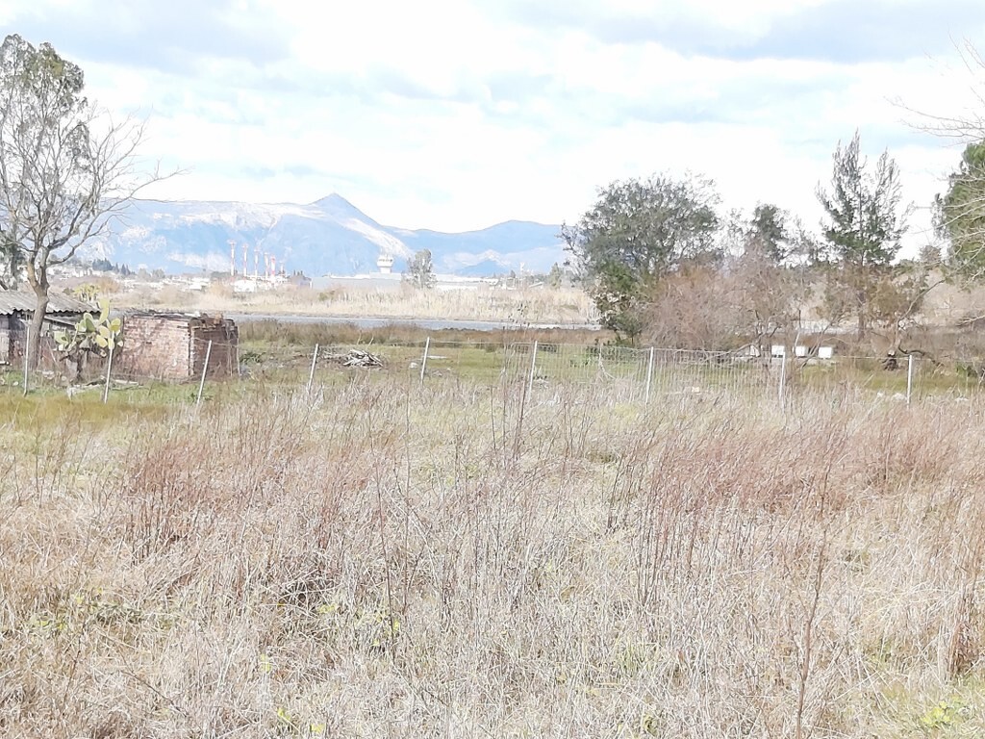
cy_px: 370
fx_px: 740
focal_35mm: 26
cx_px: 492
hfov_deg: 67.3
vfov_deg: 53.1
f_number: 1.7
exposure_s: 1/700
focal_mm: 3.92
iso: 80
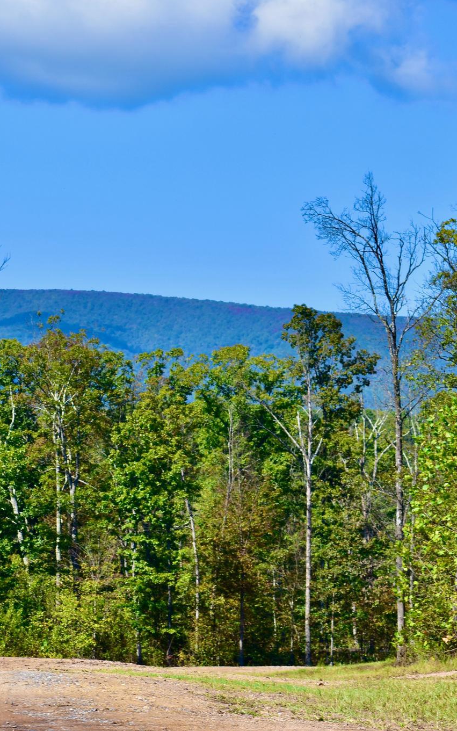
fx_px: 3207
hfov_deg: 8.1
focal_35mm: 161
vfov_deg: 13.0
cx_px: 375
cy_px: 366
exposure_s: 1/500
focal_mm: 70
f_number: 6.3
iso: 125
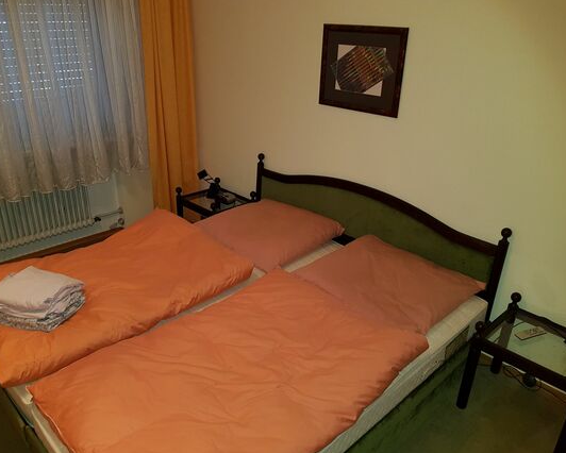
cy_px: 231
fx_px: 469
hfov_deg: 62.2
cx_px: 270
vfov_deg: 51.6
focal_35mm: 28
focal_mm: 4.2
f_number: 1.7
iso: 125
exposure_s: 1/18
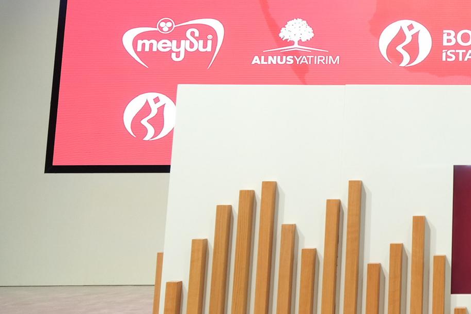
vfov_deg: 23.1
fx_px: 759
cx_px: 560
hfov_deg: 29.7
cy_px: 65
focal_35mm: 58
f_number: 3.2
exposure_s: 1/200
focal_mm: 16
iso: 1600
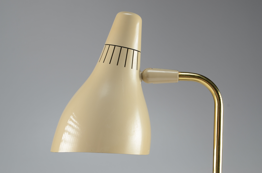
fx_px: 392
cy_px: 86
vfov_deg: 25.0
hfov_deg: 36.9
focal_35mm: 54
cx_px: 131
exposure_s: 1/80
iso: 100
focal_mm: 36
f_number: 10
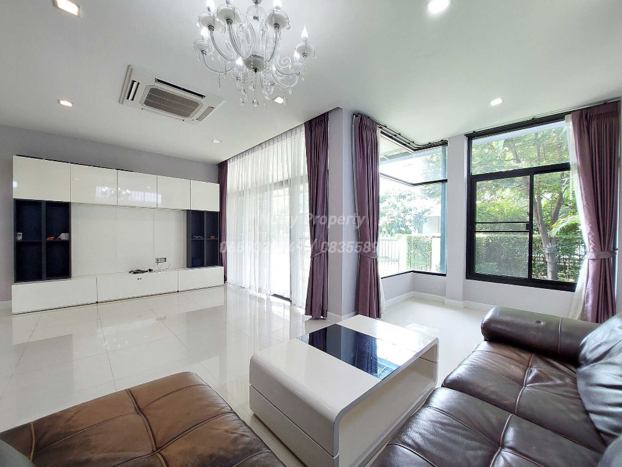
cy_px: 234
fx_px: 234
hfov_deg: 106.2
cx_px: 311
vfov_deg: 89.9
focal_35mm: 13
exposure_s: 1/50
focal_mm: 1.74
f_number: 2.2
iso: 200
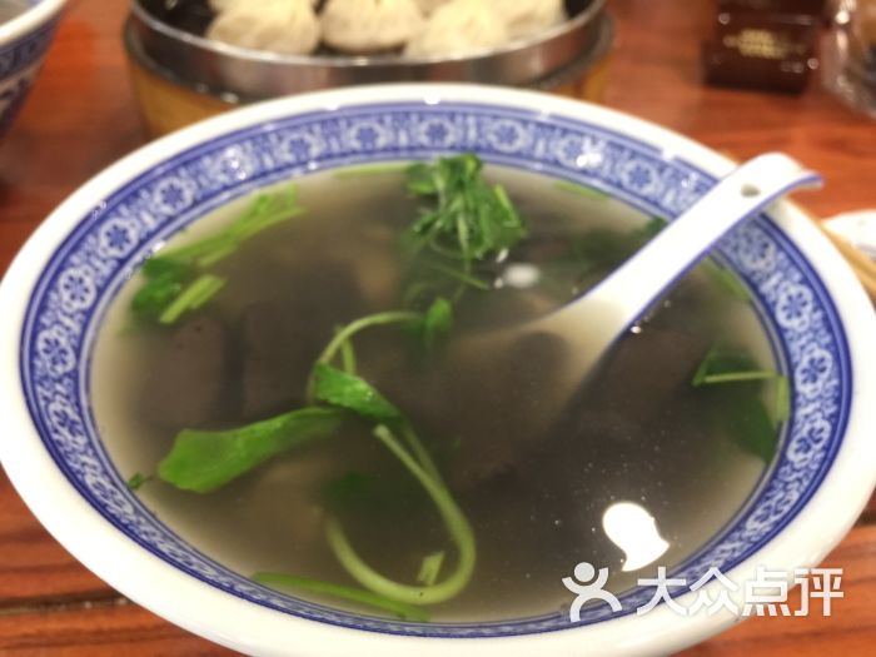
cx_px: 438
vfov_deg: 48.2
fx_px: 734
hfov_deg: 61.7
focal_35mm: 29
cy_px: 328
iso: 80
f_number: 2.2
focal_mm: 4.15
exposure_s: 1/17
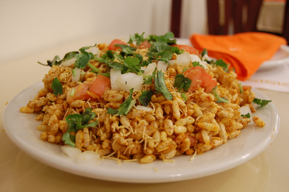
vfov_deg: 34.2
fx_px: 313
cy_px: 96
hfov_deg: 49.6
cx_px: 144
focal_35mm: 39
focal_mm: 26
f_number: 5.6
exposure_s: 1/1.3
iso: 200
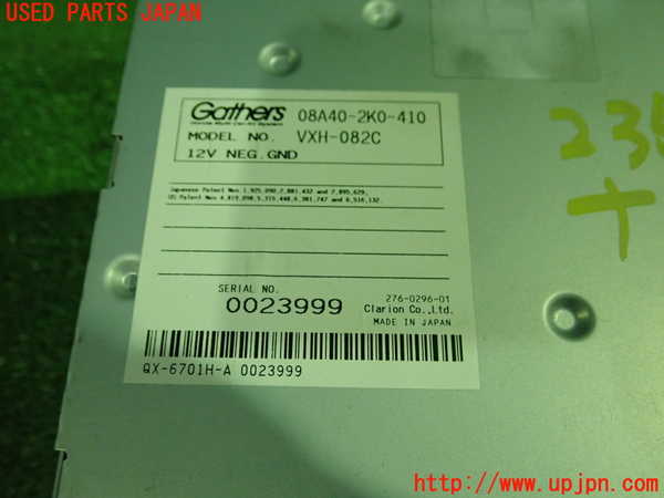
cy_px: 249
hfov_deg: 60.0
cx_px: 332
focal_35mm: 30
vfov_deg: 46.8
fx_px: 575
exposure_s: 1/125
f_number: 2.3
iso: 800
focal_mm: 5.5
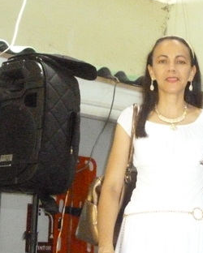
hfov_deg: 15.4
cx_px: 247
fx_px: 720
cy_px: 154
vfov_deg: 19.9
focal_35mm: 96
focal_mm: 8.6
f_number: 4
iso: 1600
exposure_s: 1/100
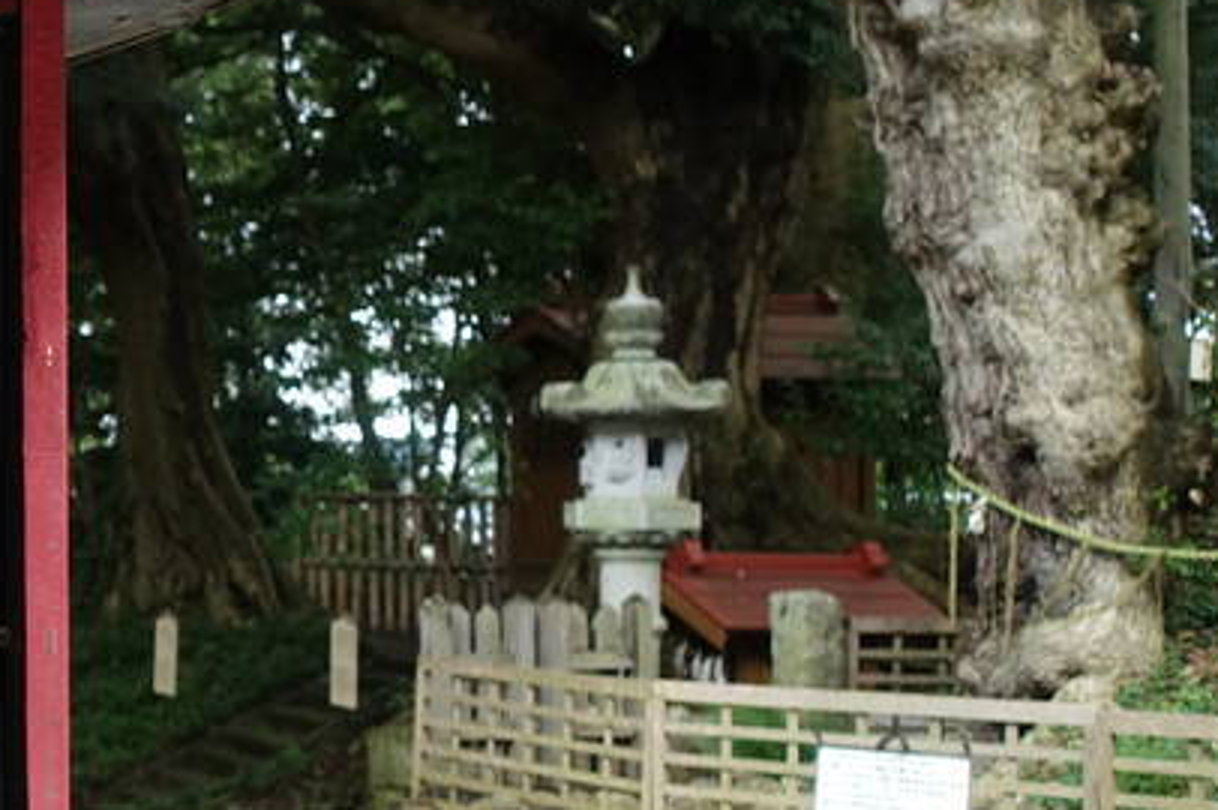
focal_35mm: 71
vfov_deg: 19.1
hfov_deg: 23.5
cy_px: 510
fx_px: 2400
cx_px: -540
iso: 320
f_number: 3.2
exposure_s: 1/200
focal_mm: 8.8
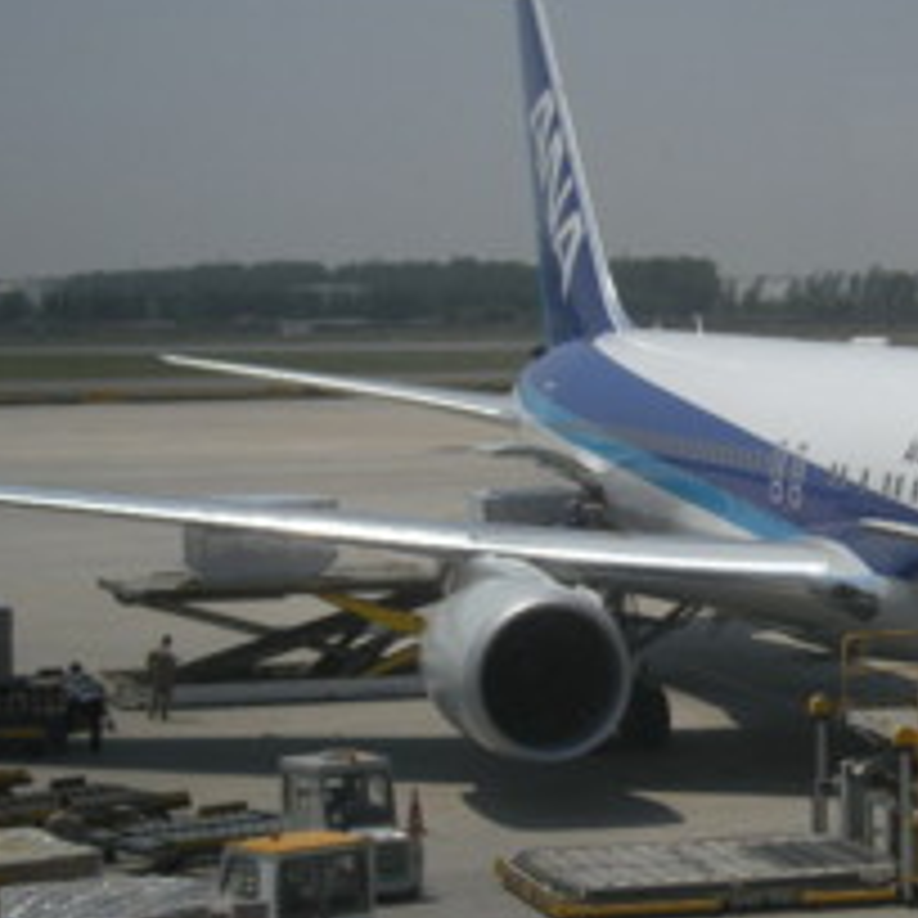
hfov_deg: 14.4
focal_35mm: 119
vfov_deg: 14.6
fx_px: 3570
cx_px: 900
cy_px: 382
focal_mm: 9.9
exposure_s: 1/365
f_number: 7
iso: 64
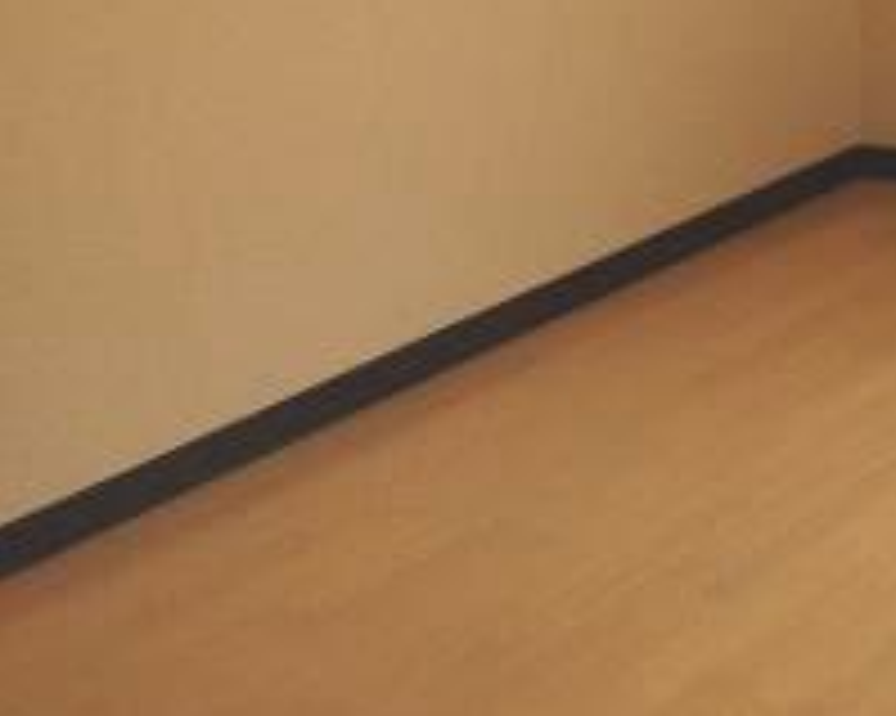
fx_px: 2969
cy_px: 72
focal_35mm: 112
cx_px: 1466
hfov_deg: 15.4
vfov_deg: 13.6
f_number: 2.4
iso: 100
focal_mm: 4.28
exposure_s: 1/60
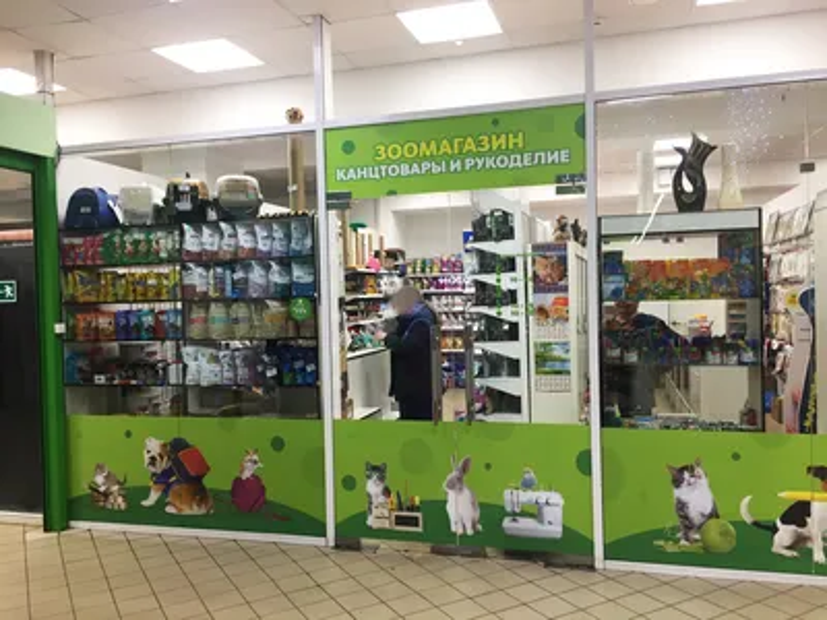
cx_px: 414
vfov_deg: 48.2
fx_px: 693
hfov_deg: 61.7
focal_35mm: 29
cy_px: 310
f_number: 2.2
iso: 40
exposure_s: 1/33
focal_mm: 4.15
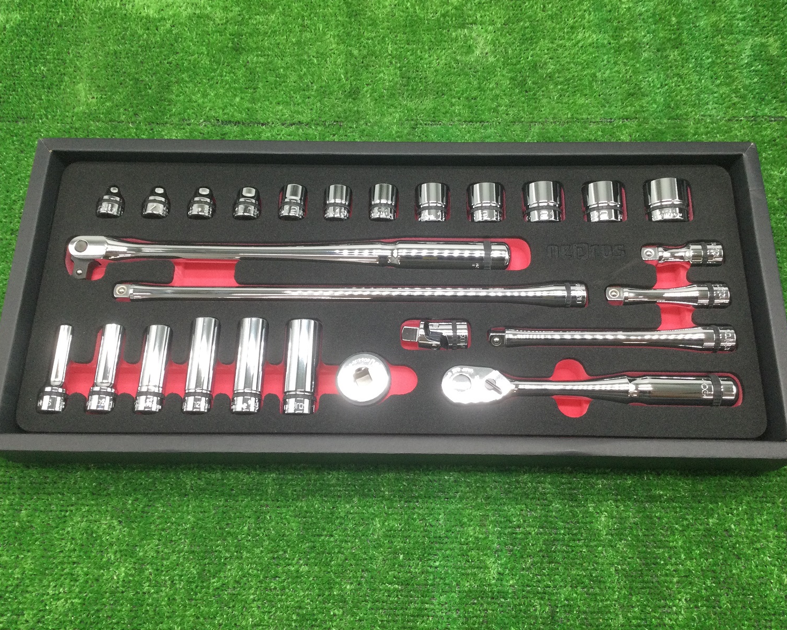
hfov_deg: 54.2
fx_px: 769
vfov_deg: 44.5
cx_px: 402
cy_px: 312
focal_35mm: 33
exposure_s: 1/30
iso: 32
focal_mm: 3.3
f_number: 2.4
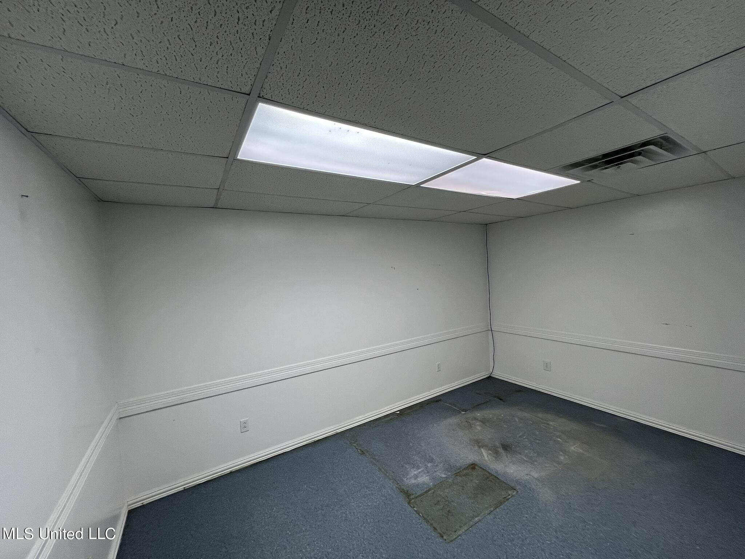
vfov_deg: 89.9
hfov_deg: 106.2
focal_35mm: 13
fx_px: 280
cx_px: 372
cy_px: 280
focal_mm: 1.57
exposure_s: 1/120
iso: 64
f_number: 1.8
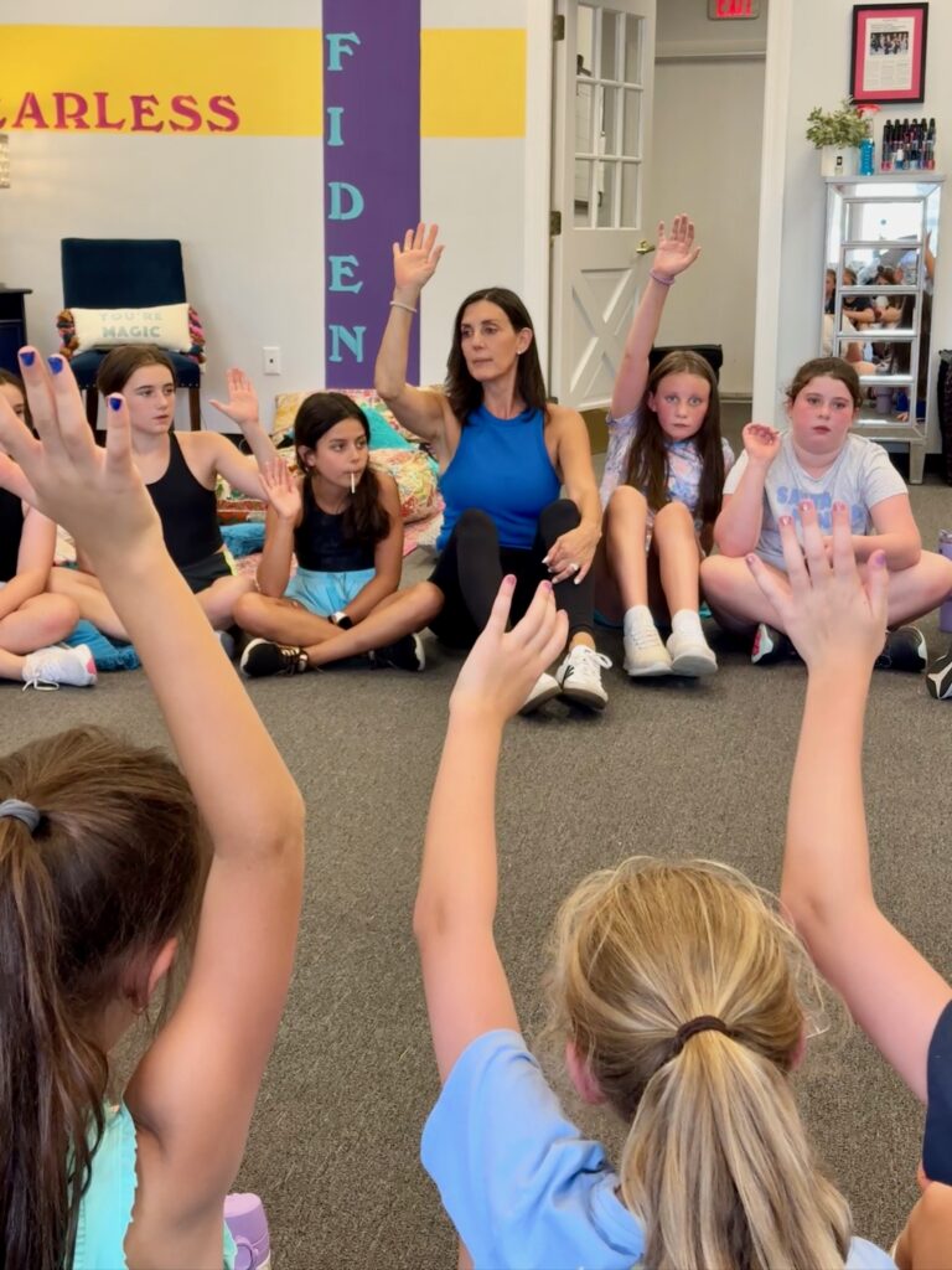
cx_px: 476
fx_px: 1760
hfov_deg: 30.3
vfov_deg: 39.7
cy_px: 635
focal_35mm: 48
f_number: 1.78
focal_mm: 6.76
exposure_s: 1/120
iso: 125
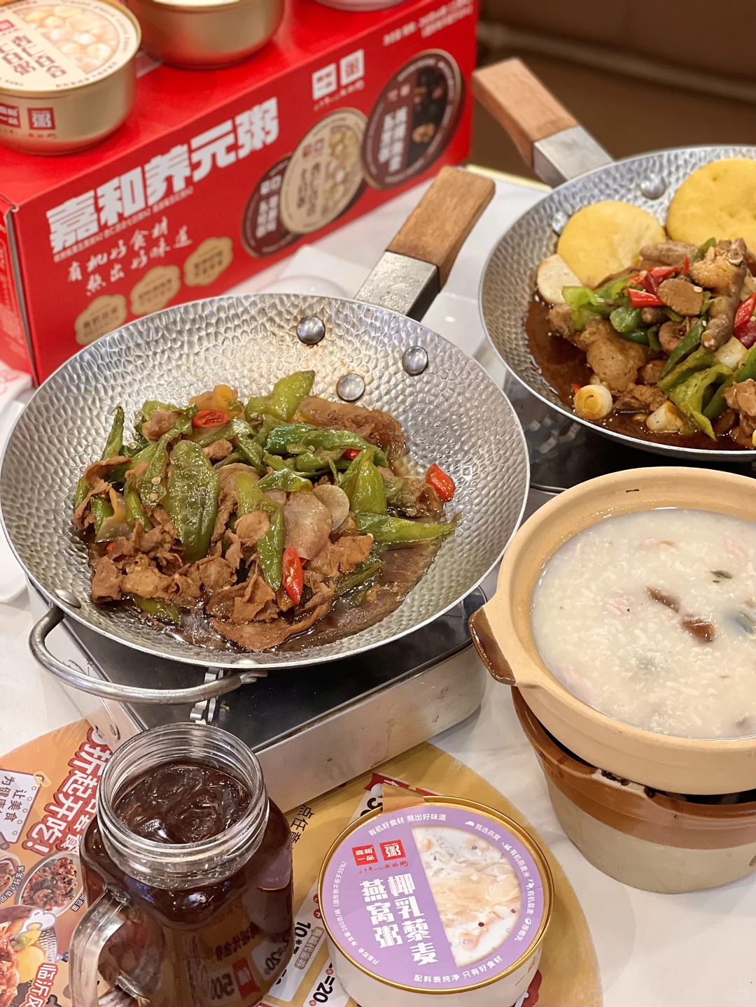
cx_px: 378
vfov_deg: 25.3
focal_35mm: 77
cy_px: 504
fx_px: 2242
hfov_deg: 19.1
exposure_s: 1/33
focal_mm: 9
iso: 125
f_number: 2.8
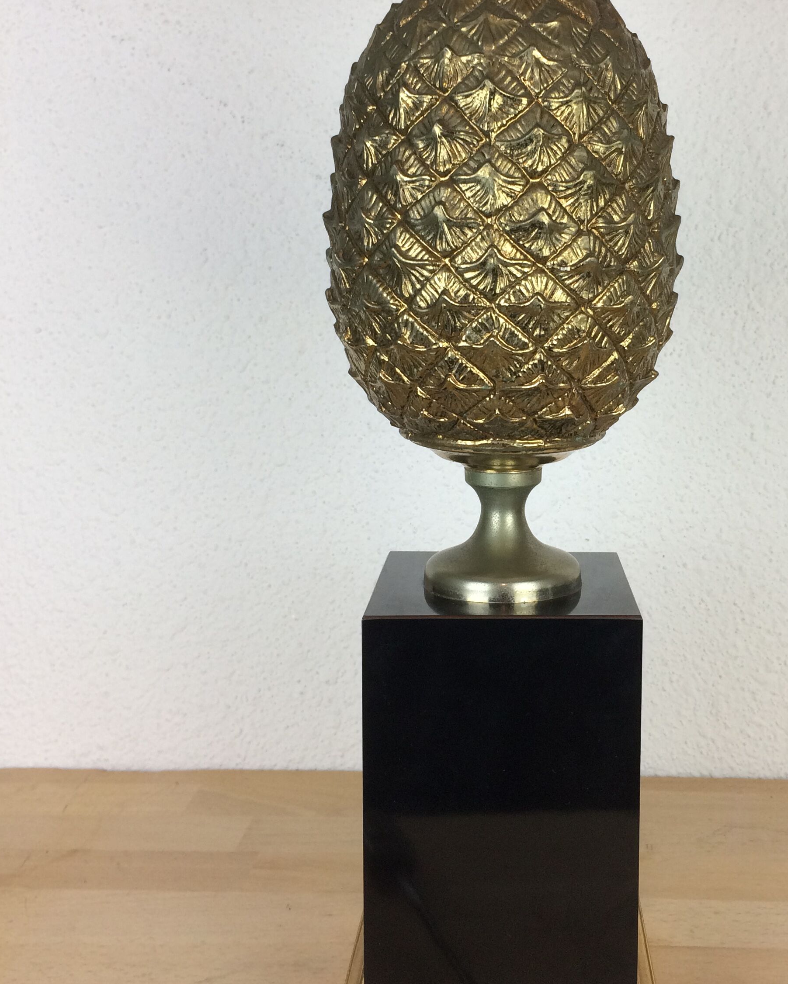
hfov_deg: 36.1
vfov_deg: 44.7
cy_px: 425
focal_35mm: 41
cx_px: 525
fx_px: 1195
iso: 64
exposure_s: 1/100
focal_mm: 4.15
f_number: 2.2
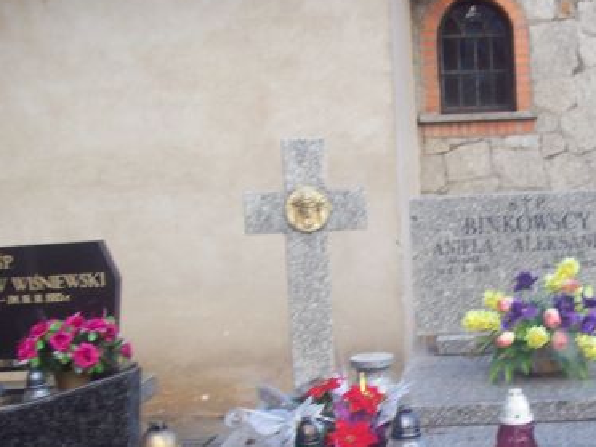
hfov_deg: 30.4
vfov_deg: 23.4
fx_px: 1067
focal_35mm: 62
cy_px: 336
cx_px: 485
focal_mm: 6
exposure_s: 1/77
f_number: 2.7
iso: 80
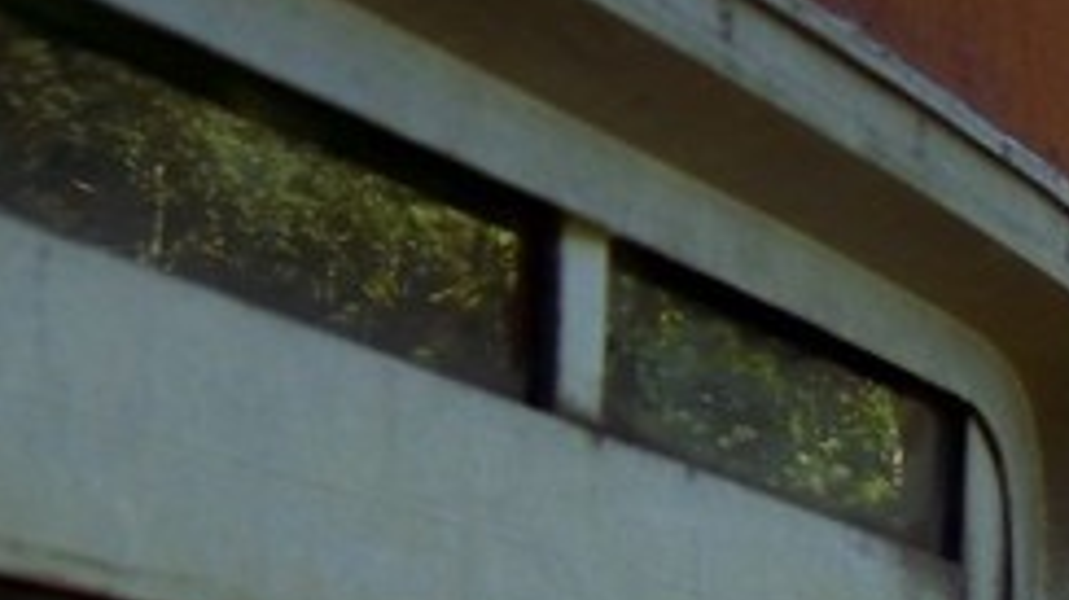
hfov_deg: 9.5
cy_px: 1239
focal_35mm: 165
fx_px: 4675
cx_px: 3430
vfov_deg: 7.1
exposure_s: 1/800
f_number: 9
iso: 800
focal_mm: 24
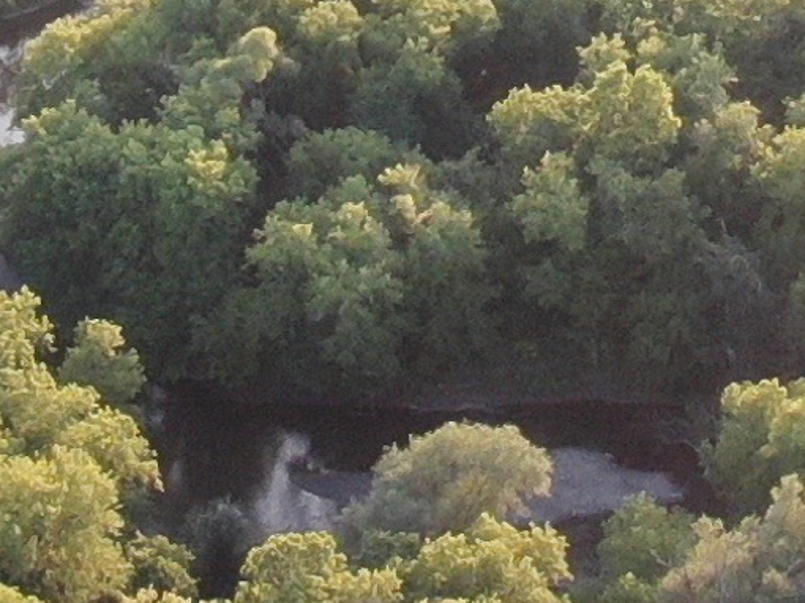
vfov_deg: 7.1
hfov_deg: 9.7
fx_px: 4742
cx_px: 284
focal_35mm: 204
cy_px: -347
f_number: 2.9
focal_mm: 4.58
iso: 100
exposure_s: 1/120
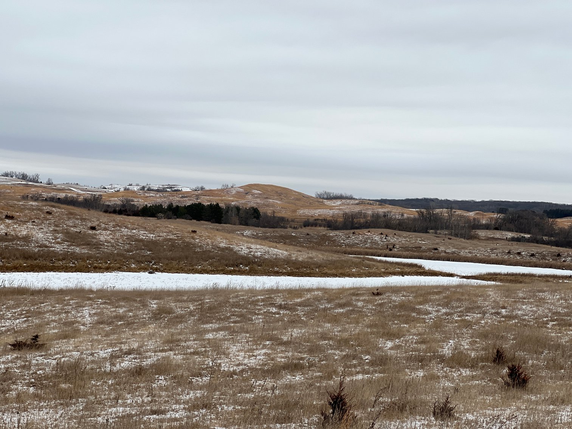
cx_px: 286
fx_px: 1272
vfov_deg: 19.1
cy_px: 214
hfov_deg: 25.3
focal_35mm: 77
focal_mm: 9
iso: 32
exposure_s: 1/622
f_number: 2.8
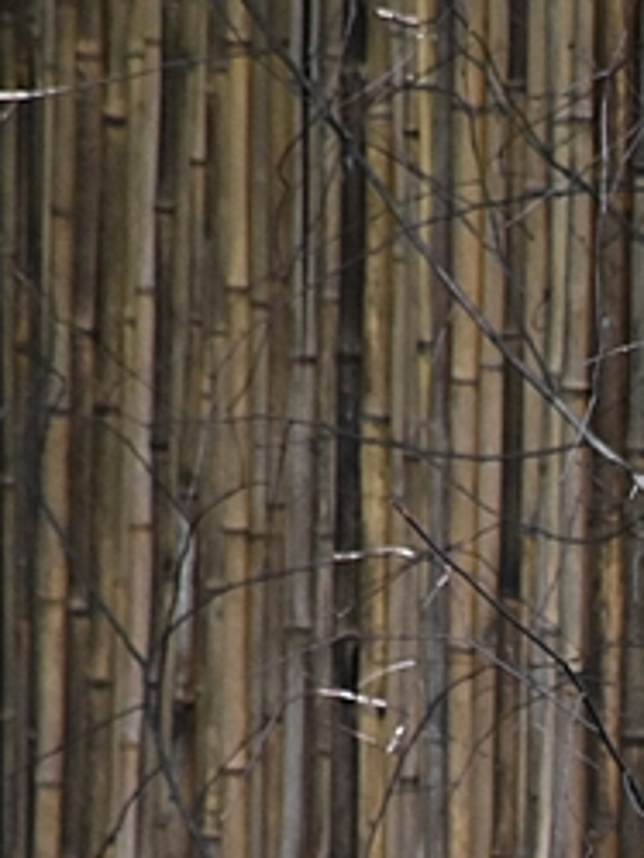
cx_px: 1161
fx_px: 20546
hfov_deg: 1.8
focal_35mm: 829
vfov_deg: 2.4
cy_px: 1032
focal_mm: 140
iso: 1100
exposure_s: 1/500
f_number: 5.6
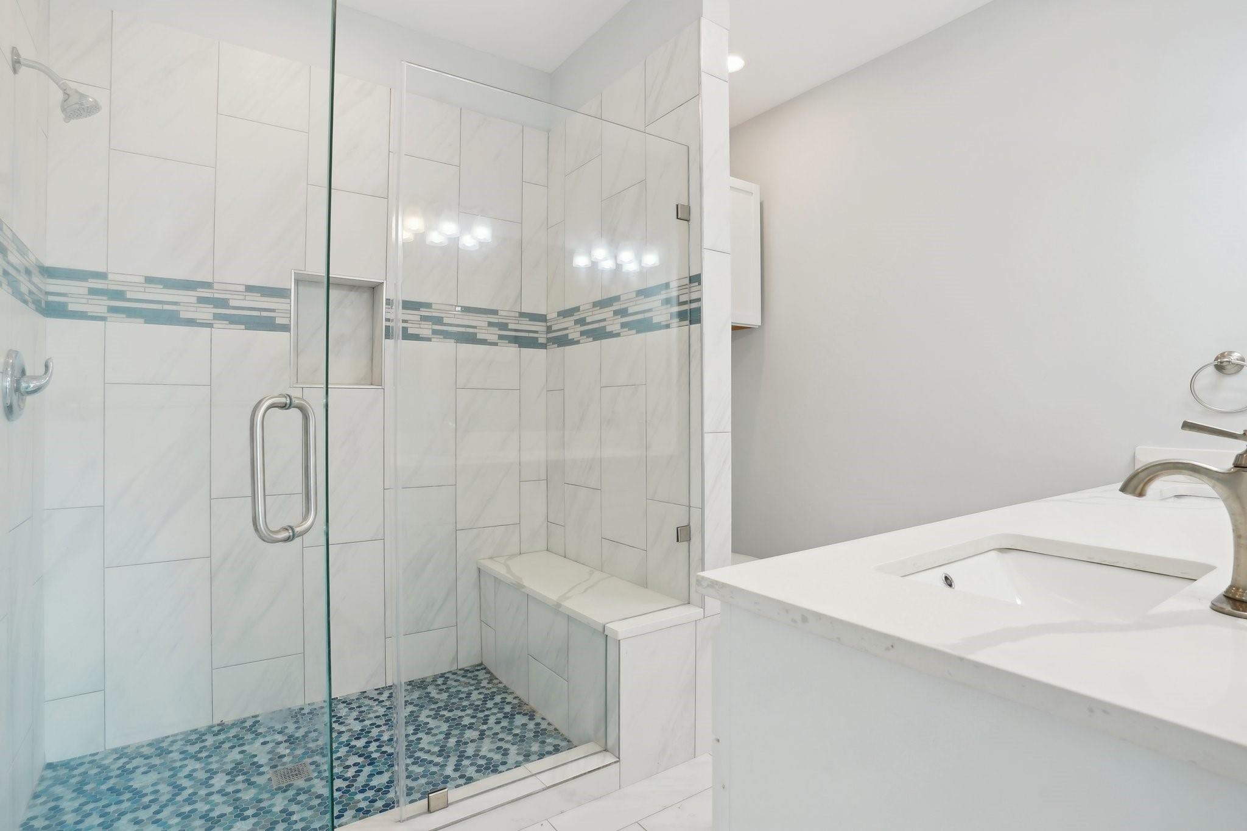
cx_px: 624
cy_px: 416
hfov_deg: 93.3
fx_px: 589
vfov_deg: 70.4
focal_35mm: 17
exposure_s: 1/30
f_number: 8
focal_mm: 17
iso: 400
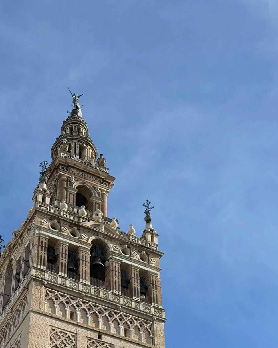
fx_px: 812
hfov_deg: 19.4
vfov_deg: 23.7
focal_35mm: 79
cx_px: 130
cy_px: 286
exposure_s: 1/3226
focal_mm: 6.76
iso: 64
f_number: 1.78
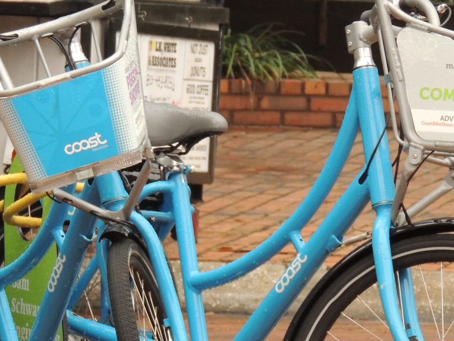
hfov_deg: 3.9
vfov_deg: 2.9
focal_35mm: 509
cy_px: 240
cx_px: 103
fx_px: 6676
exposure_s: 1/100
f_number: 4.6
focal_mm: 40.1
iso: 400
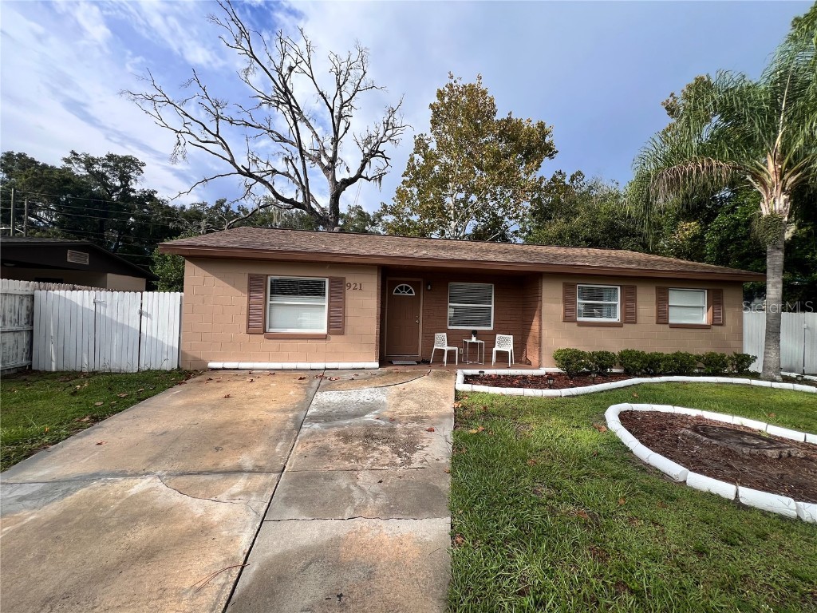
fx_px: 307
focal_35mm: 13
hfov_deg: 106.2
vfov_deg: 89.9
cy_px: 306
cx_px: 408
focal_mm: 1.57
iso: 32
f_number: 1.8
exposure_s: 1/769
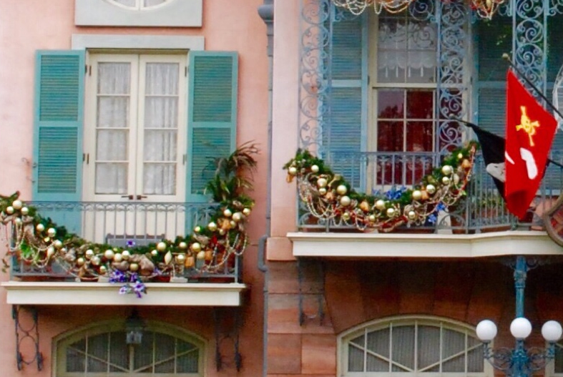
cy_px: 31
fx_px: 3007
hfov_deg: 10.6
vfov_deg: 7.2
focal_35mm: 192
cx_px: 552
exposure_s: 1/400
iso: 800
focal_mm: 26
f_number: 10
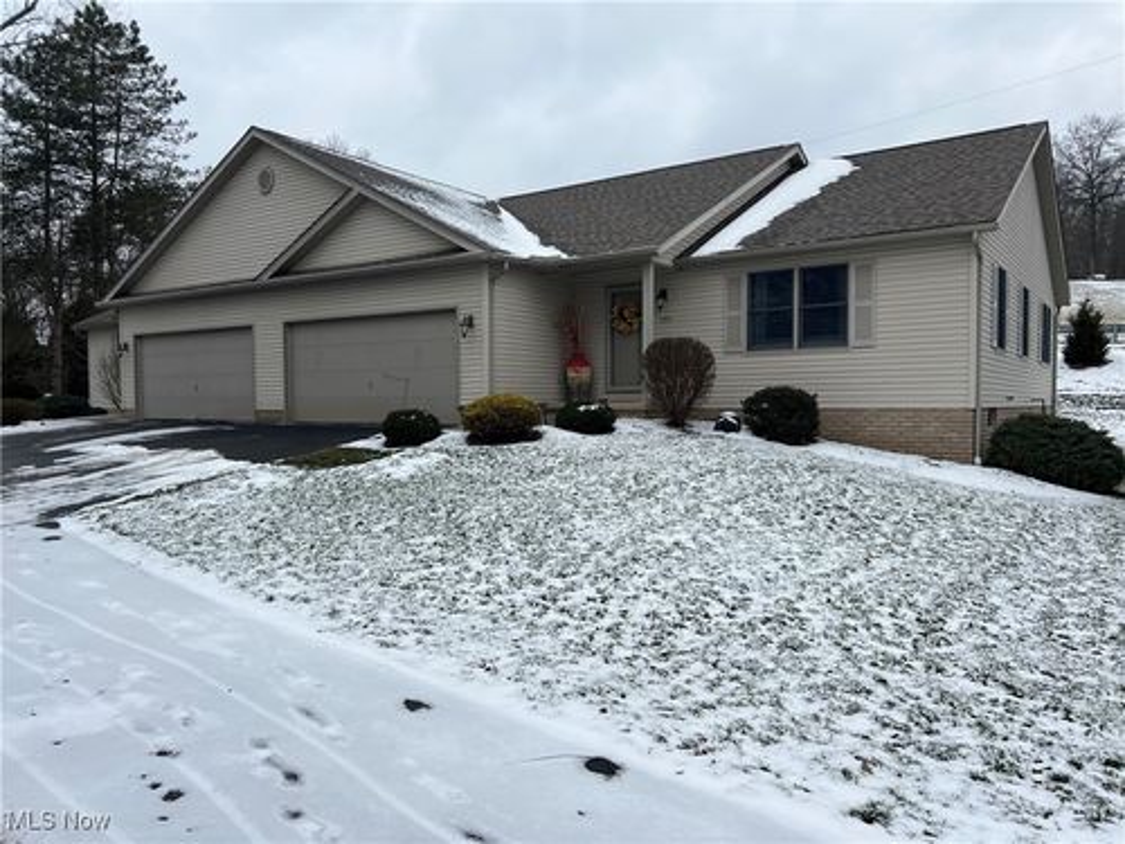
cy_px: 422
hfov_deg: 67.3
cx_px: 562
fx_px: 845
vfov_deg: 53.1
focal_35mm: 26
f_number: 1.5
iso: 50
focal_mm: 5.7
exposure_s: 1/705
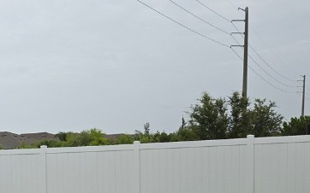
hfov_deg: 26.9
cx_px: -48
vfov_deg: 18.1
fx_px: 583
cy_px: 218
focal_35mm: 69
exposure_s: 1/2082
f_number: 1.8
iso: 25
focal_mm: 5.4
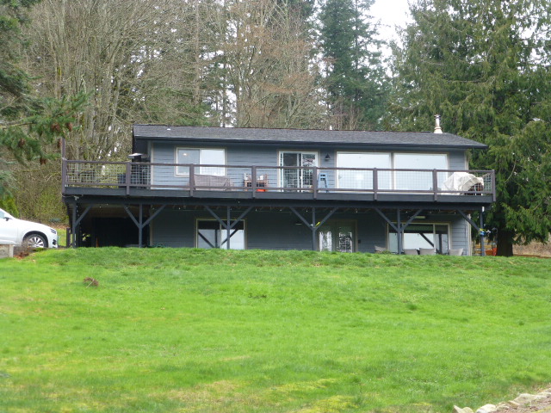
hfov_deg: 26.0
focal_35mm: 75
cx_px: 276
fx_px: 1194
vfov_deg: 19.6
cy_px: 206
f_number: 5
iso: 125
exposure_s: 1/60
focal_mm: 13.3
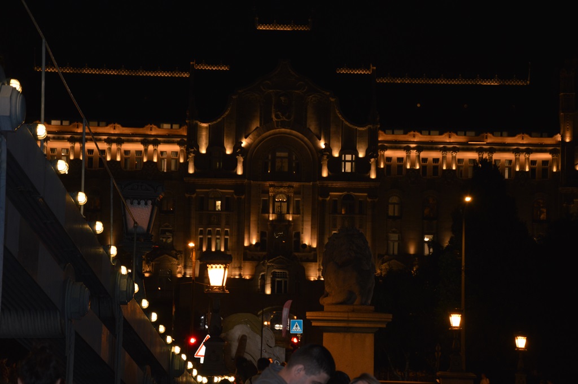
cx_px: 289
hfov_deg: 19.5
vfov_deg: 13.0
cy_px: 192
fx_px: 1684
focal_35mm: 105
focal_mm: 70
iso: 450
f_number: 5.3
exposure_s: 1/15
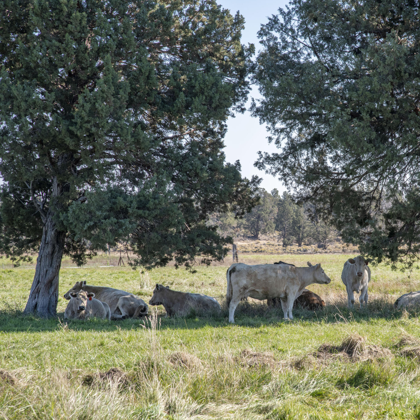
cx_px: 305
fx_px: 1963
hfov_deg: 12.2
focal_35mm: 143
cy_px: 210
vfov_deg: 12.2
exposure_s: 1/80
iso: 200
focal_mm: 112
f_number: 11
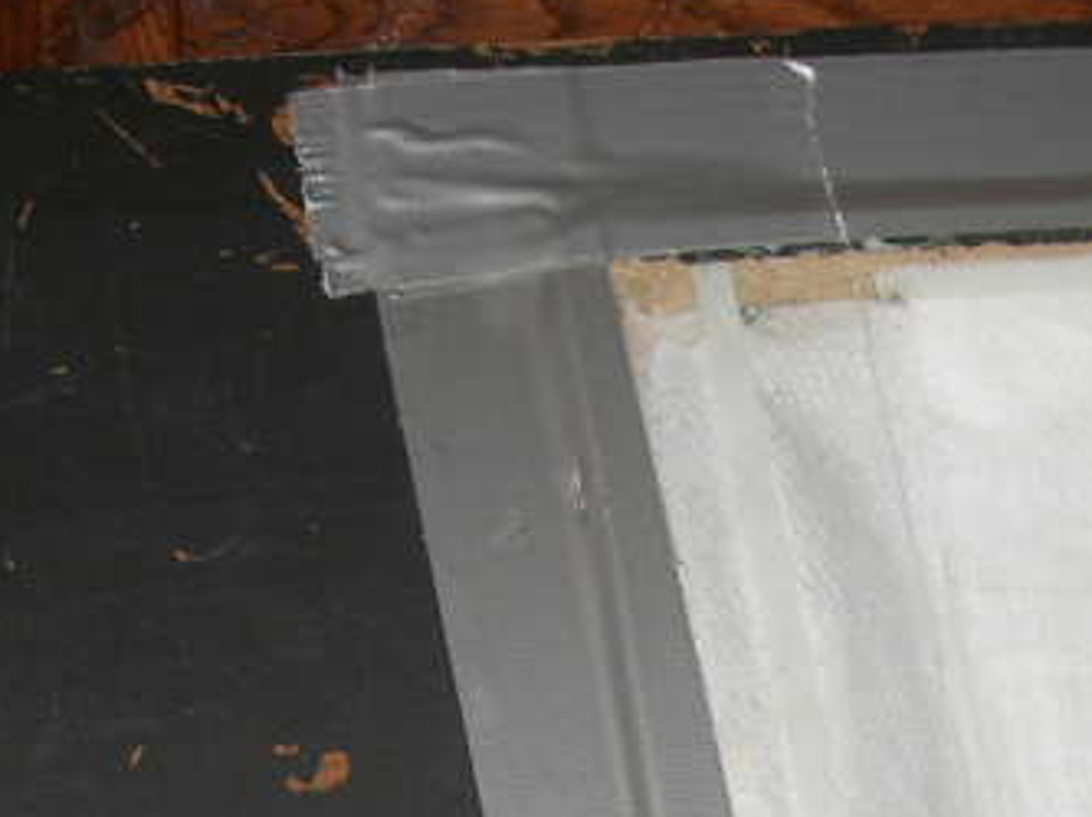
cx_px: 1400
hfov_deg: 16.0
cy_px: 1191
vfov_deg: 12.1
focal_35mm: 117
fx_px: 3687
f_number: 2.8
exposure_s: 1/60.1
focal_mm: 7.8
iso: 64
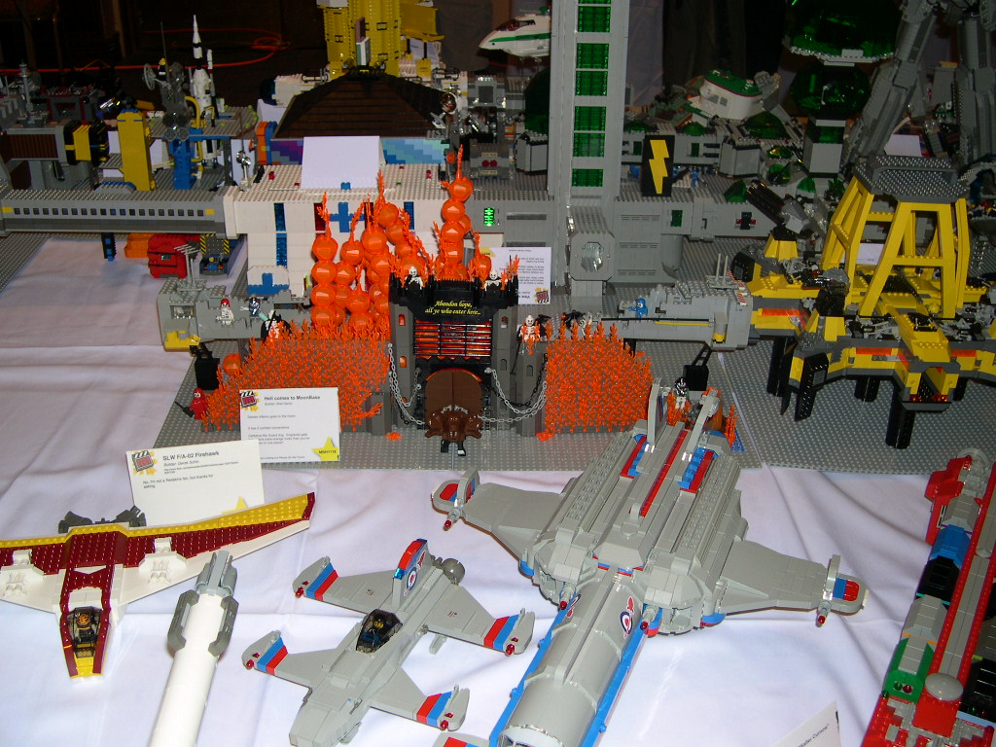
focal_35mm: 38
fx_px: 1093
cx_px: 498
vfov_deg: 37.7
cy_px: 374
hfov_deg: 49.0
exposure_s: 1/60
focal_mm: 8
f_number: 2.8
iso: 100
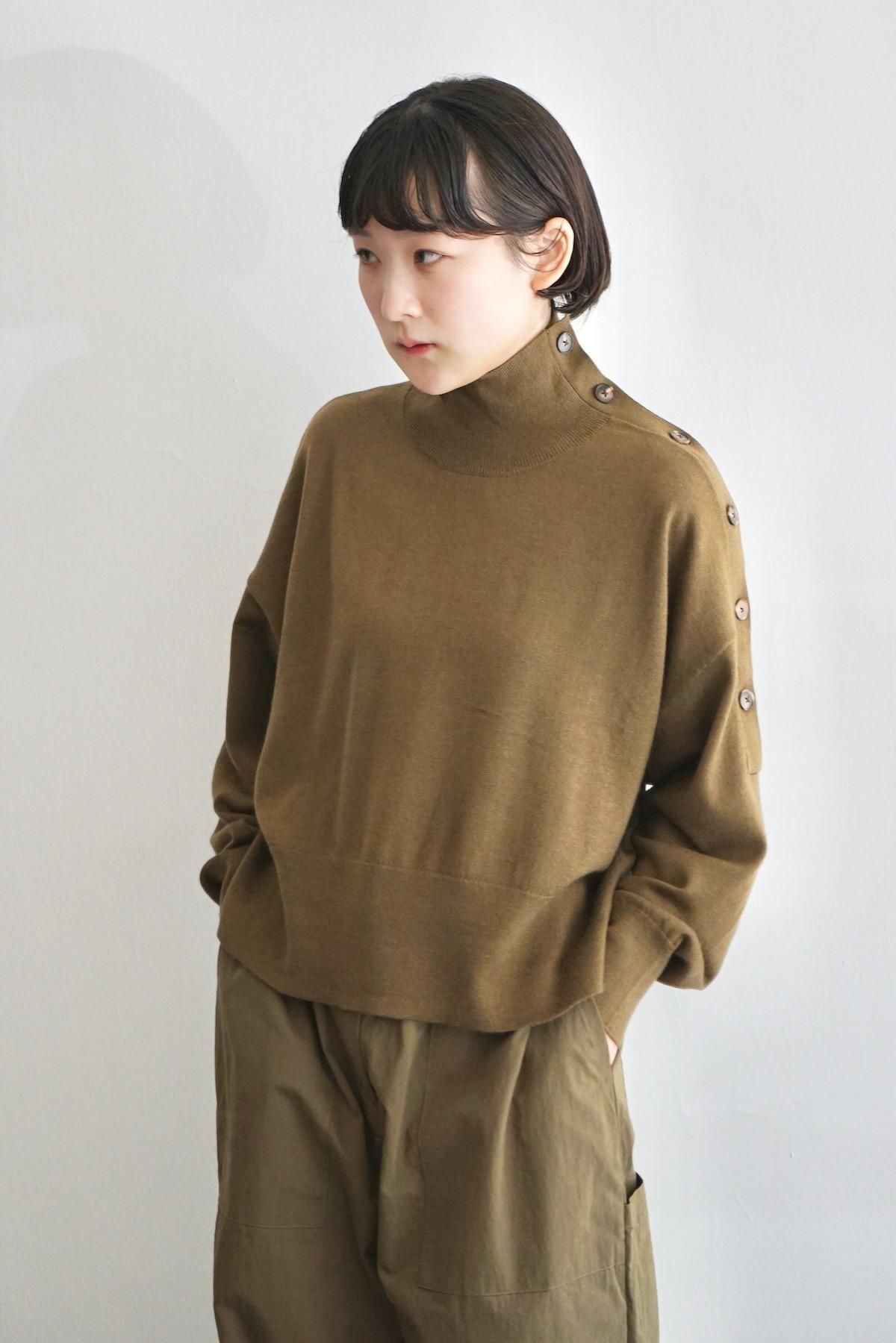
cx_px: 448
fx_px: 2613
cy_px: 672
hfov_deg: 19.5
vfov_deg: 28.8
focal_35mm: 70
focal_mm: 70
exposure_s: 1/160
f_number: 5.6
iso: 1000
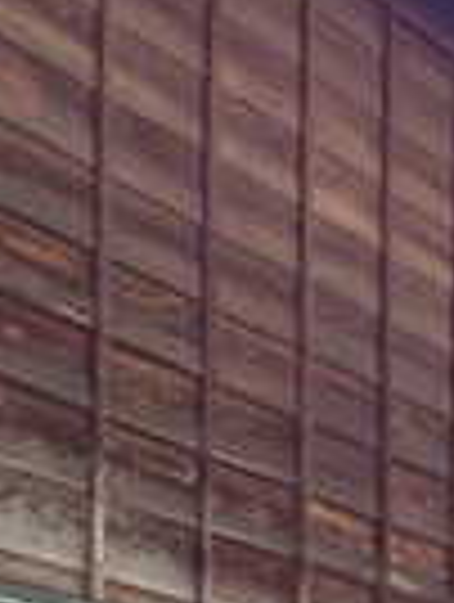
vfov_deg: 15.0
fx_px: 2179
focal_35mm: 125
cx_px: 445
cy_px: 801
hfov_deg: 11.8
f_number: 2.4
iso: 50
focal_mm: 4.28
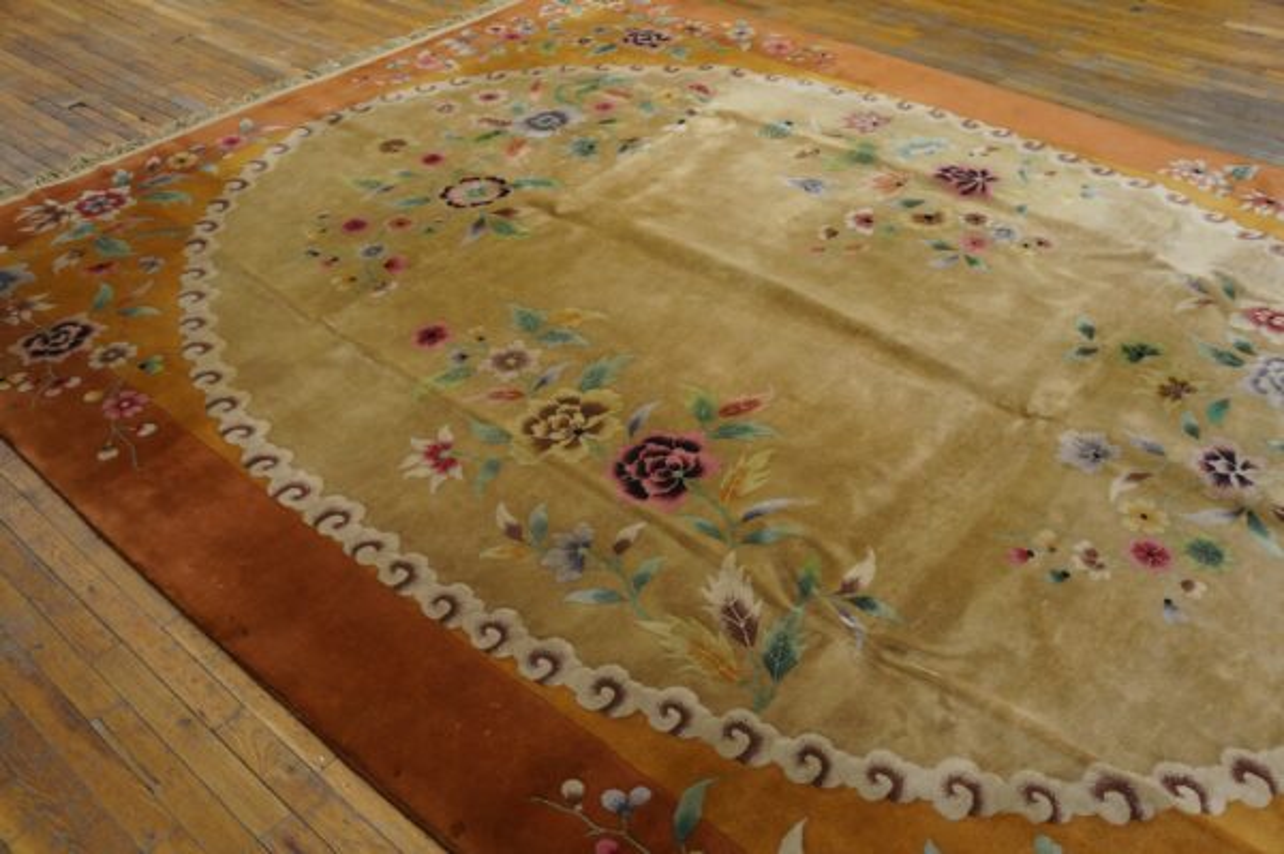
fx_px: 1069
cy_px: 427
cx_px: 642
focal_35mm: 30
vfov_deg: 43.5
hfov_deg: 62.0
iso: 640
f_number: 4
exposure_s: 1/60
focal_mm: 20
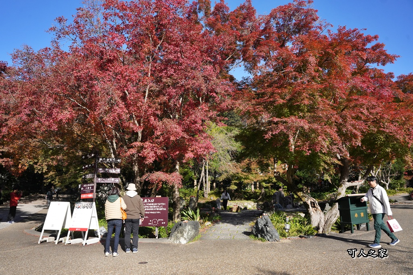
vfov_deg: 53.1
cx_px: 206
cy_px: 138
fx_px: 275
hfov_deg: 73.7
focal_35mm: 24
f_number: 8
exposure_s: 1/1250
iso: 1000
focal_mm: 24
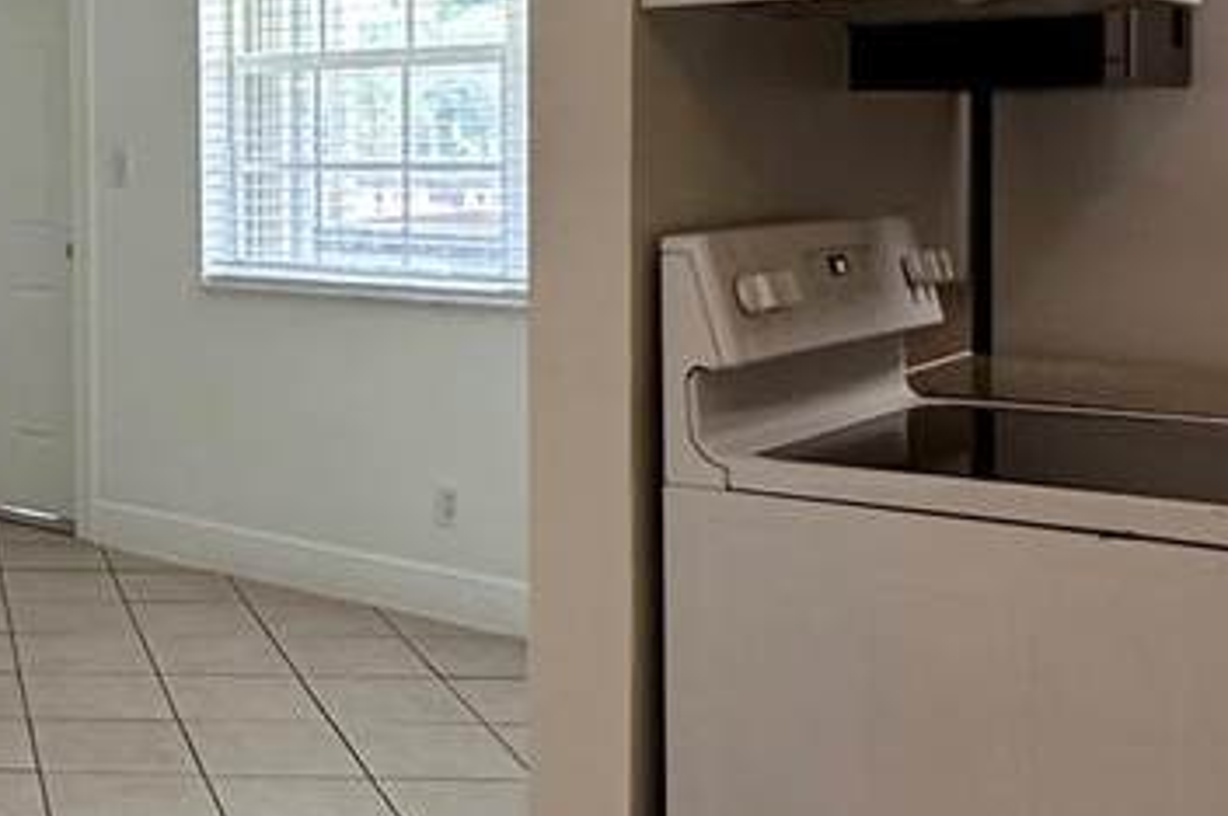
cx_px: -213
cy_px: 188
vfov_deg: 25.1
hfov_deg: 31.9
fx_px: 1806
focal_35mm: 53
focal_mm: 2.22
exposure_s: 1/120
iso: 200
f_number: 2.2
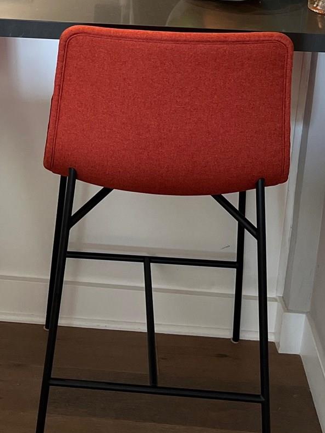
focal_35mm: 76
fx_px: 951
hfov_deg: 18.9
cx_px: -1
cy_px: -2
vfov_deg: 24.5
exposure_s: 1/120
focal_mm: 5.1
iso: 125
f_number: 1.6
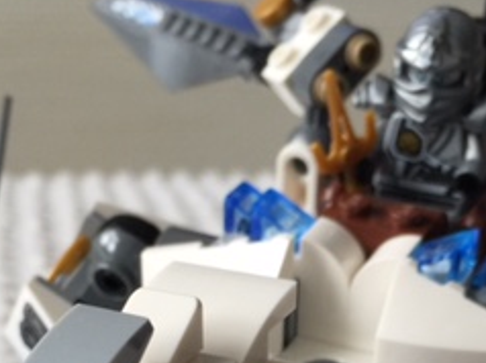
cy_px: 426
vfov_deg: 18.0
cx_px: 265
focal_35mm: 78
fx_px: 1094
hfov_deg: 25.0
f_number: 2.2
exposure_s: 1/40
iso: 40
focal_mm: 4.15
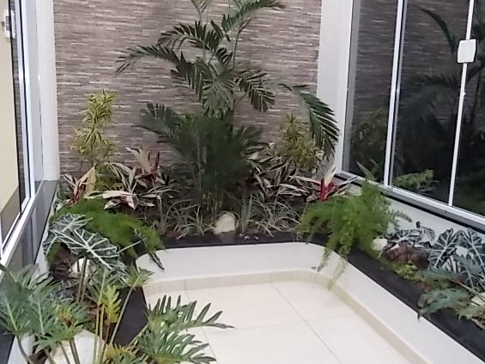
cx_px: 261
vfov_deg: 41.8
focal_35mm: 34
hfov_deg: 53.9
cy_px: 177
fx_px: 476
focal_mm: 5.3
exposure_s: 1/30
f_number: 3.3
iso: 320
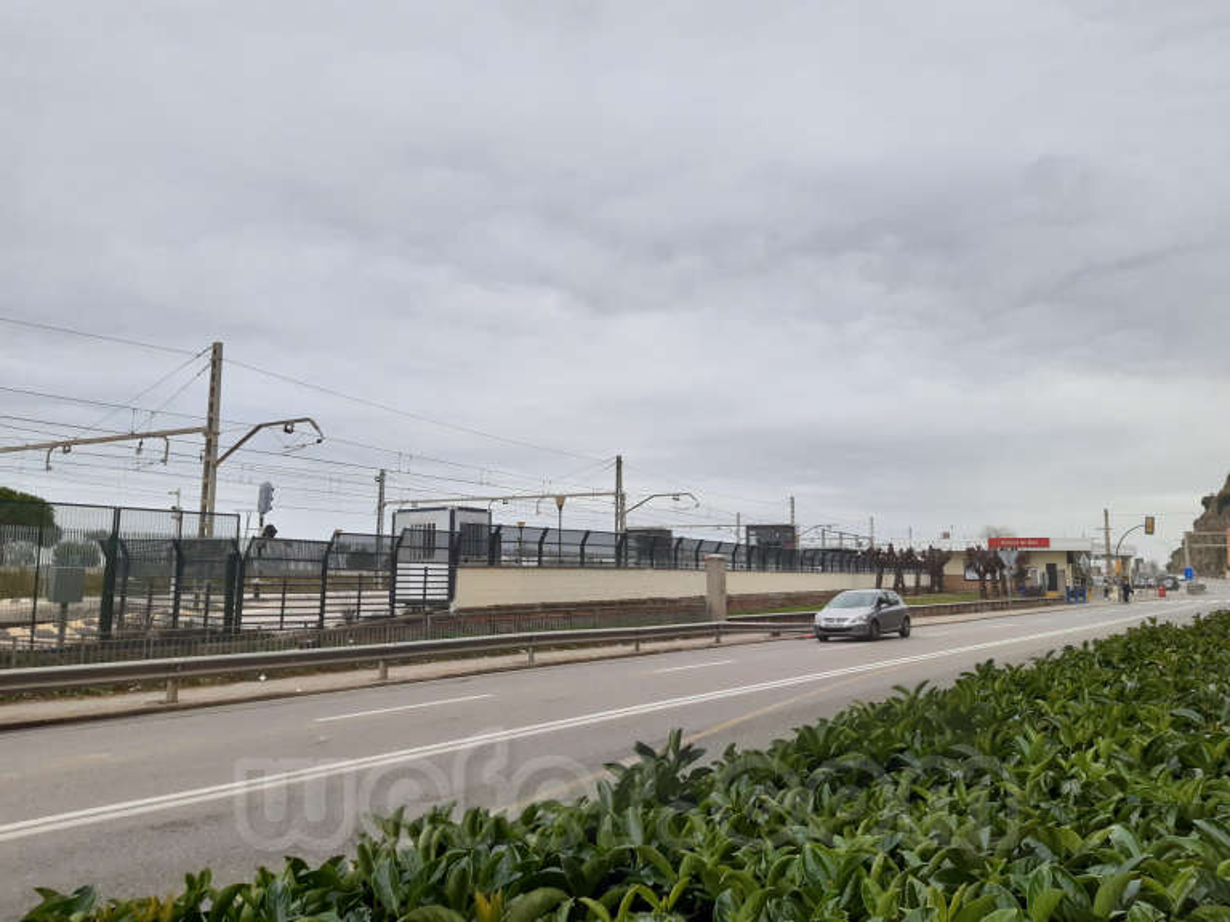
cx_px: 615
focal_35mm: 26
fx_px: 924
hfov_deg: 67.3
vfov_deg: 53.1
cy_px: 461
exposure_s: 1/403
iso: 40
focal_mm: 3.92
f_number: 1.7
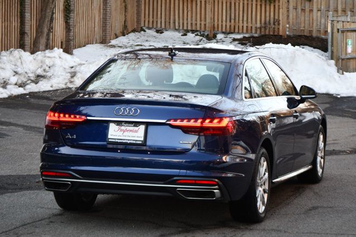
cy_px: 118
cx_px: 178
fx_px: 1039
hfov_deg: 19.5
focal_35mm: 105
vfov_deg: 13.0
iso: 560
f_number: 4.5
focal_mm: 70
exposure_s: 1/250
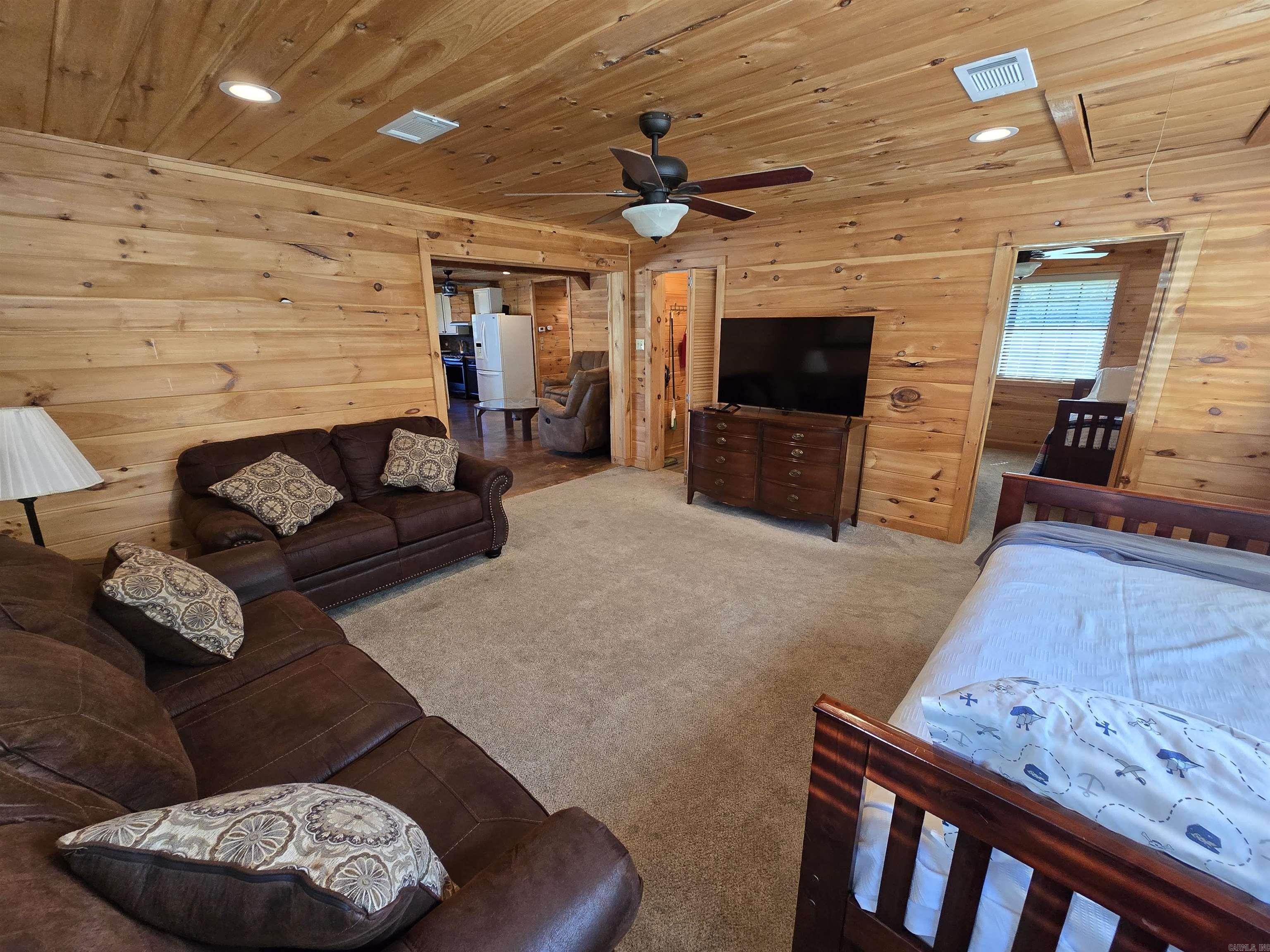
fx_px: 477
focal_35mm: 13
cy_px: 476
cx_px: 635
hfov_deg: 106.2
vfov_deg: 89.9
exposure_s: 1/60
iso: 160
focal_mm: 2.2
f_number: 2.2
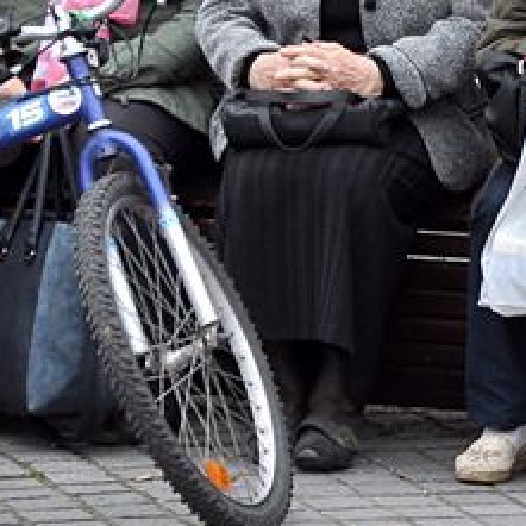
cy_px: 25
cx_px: 762
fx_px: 5897
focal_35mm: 343
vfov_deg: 5.1
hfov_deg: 5.1
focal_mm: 70
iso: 500
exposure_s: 1/640
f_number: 6.3
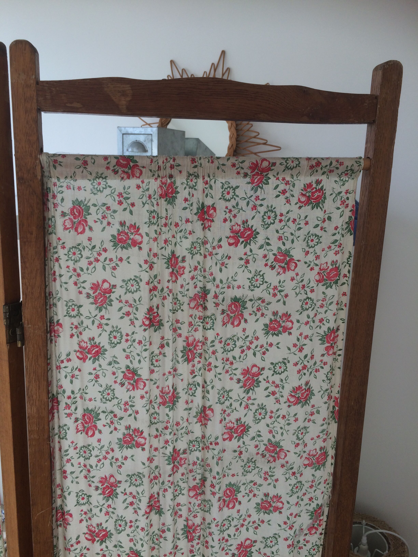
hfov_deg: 48.2
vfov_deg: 61.7
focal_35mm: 29
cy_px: 278
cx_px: 209
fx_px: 467
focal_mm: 4.15
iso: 40
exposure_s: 1/100
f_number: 2.2
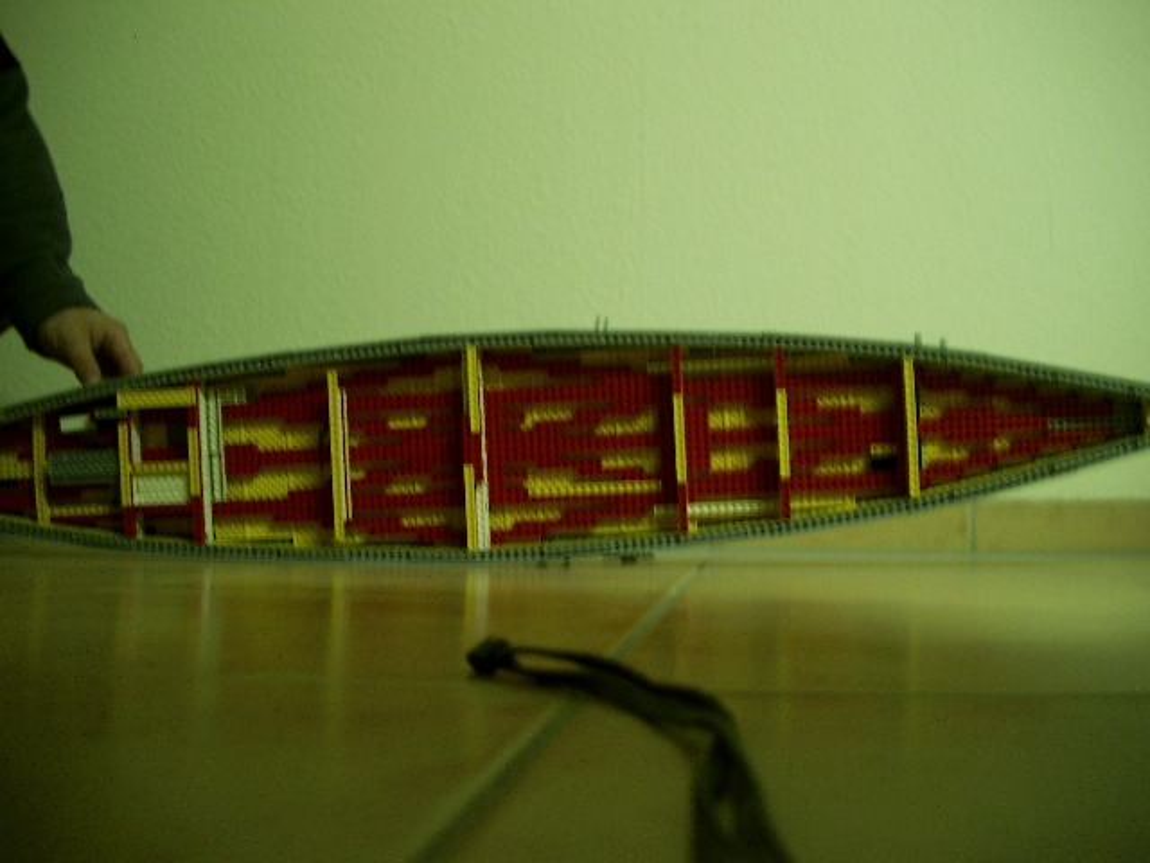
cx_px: 575
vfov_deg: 38.7
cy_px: 432
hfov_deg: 50.1
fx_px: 1229
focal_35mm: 37
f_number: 2.6
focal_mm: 7.6
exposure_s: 1/8
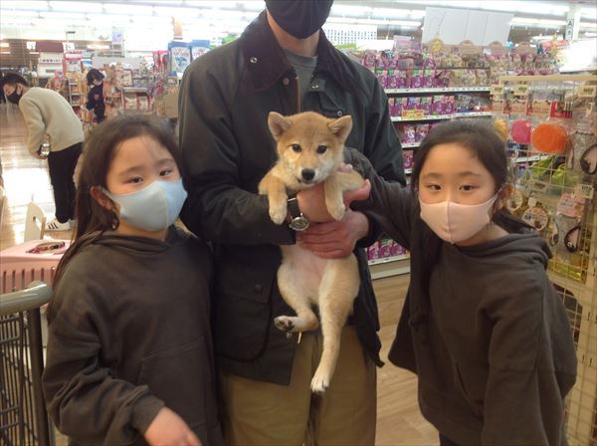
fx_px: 603
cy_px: 223
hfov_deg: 52.7
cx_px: 298
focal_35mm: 35
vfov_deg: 40.6
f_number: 2.4
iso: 50
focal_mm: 4.28
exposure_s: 1/24
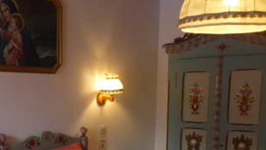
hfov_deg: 32.0
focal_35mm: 64
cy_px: 173
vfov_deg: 18.0
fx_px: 451
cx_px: 57
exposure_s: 1/60
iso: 320
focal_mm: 5
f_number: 3.5
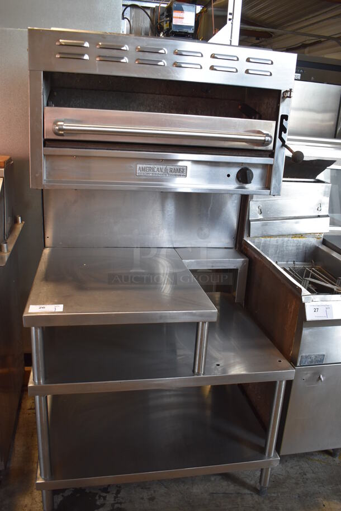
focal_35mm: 30
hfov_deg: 43.7
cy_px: 256
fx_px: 426
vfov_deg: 61.9
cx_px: 170
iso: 900
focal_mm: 20
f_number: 3.8
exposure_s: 1/125
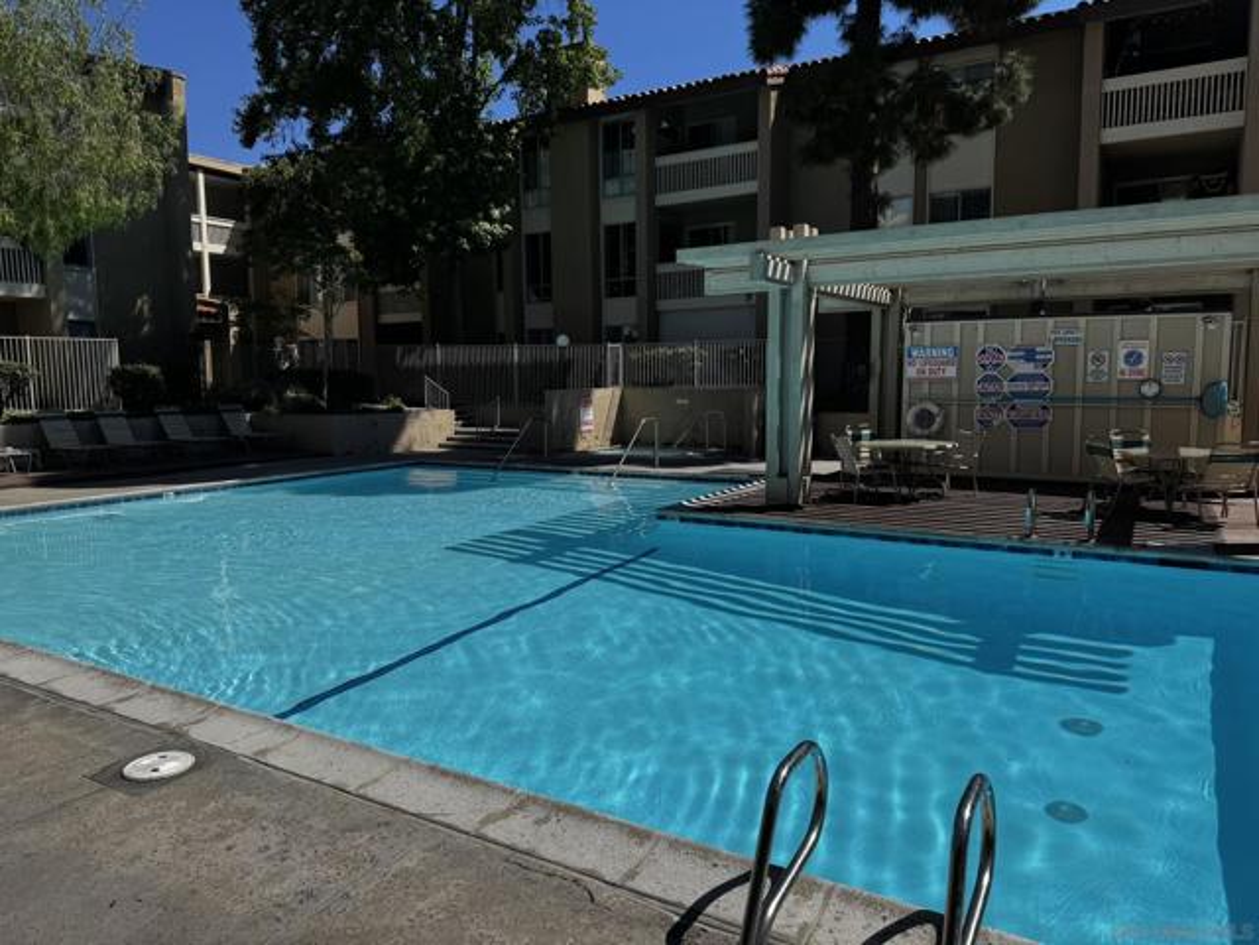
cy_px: 472
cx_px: 630
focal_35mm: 24
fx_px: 873
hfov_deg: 71.6
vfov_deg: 56.8
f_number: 1.78
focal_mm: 6.76
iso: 80
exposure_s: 1/9009
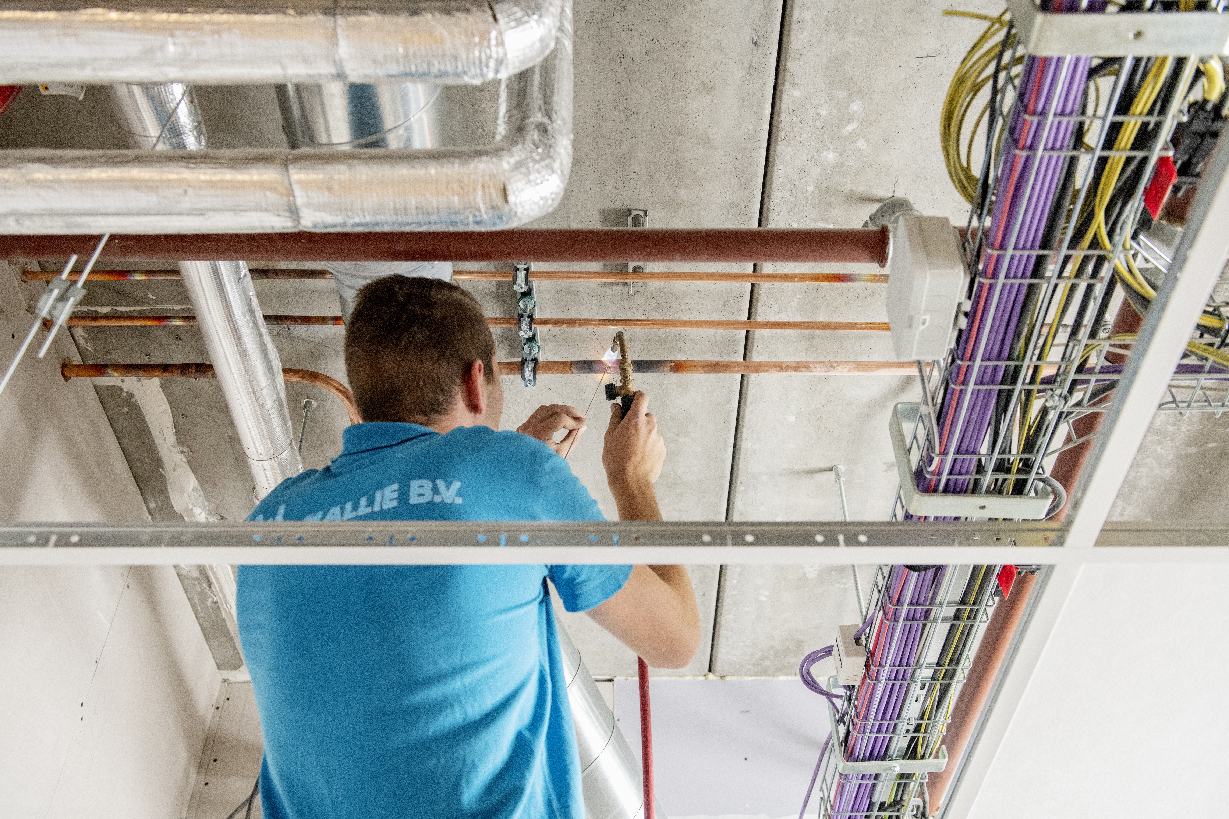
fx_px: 1195
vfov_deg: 37.9
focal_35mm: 35
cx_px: 614
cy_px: 410
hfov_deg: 54.4
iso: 3200
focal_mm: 35
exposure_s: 1/125
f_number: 4.5
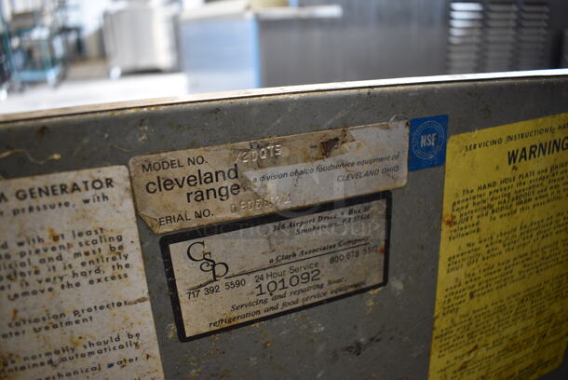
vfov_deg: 48.0
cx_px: 284
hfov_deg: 67.3
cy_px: 190
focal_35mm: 27
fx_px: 426
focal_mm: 18
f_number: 4
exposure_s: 1/60
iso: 900
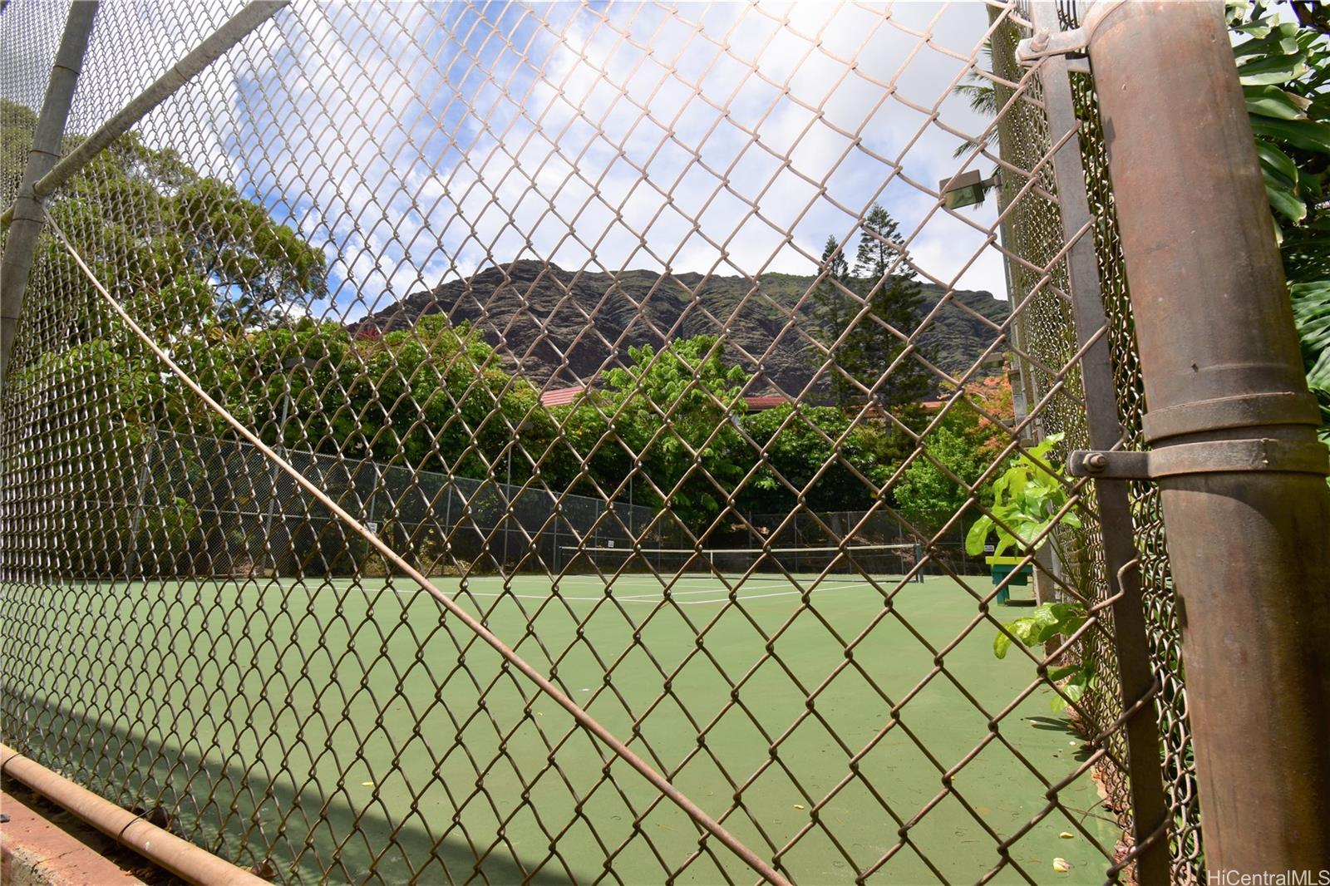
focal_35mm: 16
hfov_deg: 95.0
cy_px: 443
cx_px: 665
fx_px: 609
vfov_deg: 72.0
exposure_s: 1/200
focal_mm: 11
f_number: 13
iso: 100
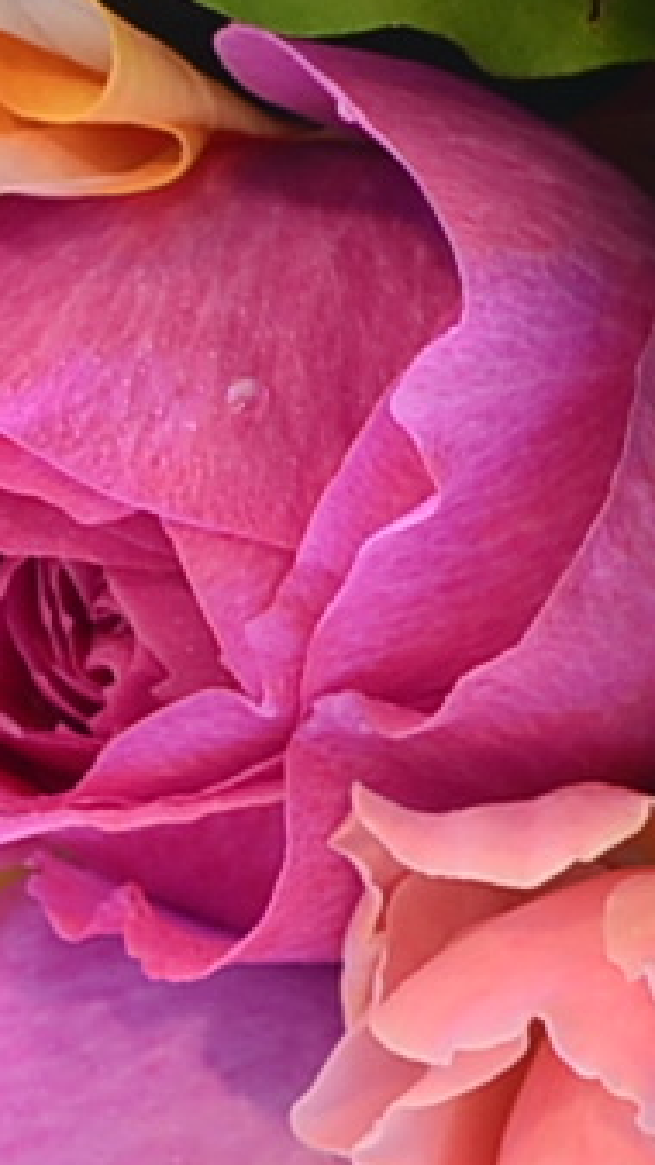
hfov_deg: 2.3
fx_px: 16527
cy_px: 403
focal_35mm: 535
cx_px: 159
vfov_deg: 4.0
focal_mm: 50
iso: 100
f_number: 4
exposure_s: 1/13
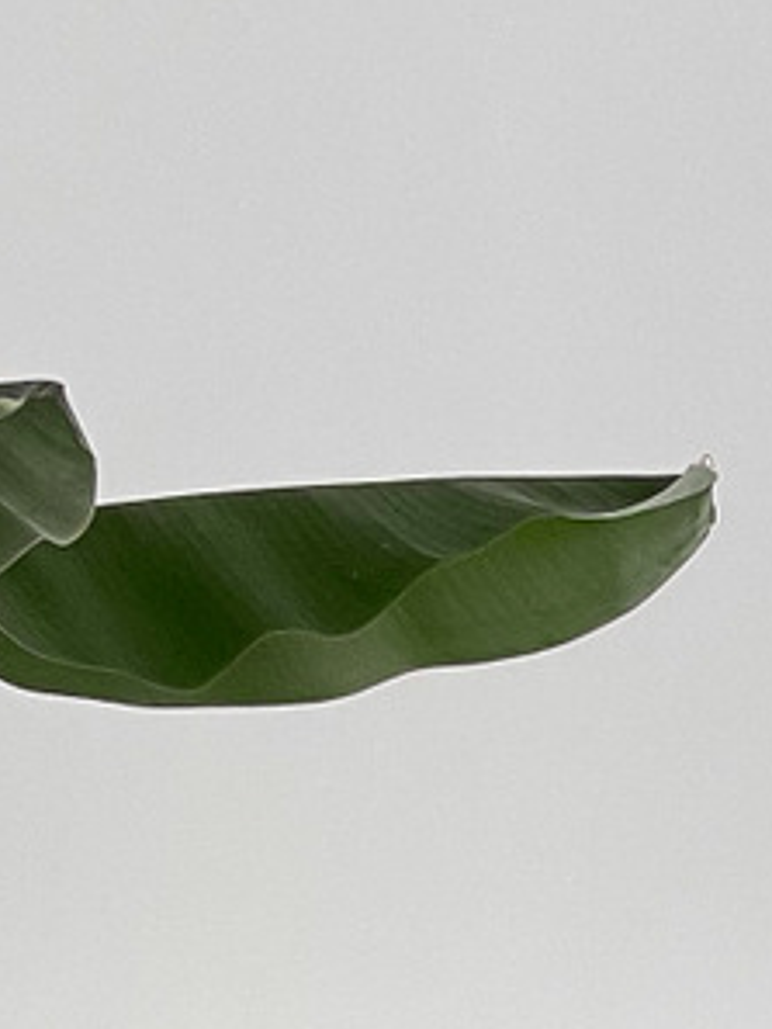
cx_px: 1430
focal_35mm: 156
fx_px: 4635
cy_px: 1791
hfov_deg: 9.1
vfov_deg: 11.8
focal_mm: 3
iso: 64
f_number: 1.8
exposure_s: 1/115
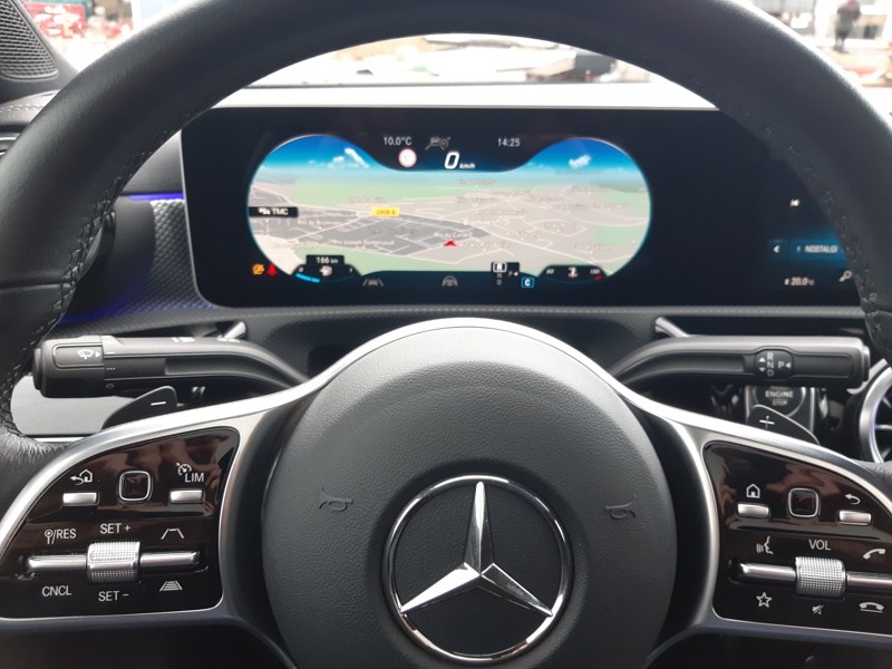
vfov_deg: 53.1
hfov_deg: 67.3
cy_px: 334
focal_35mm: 26
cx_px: 446
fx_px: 670
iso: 80
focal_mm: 3.92
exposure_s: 1/50
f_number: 1.7
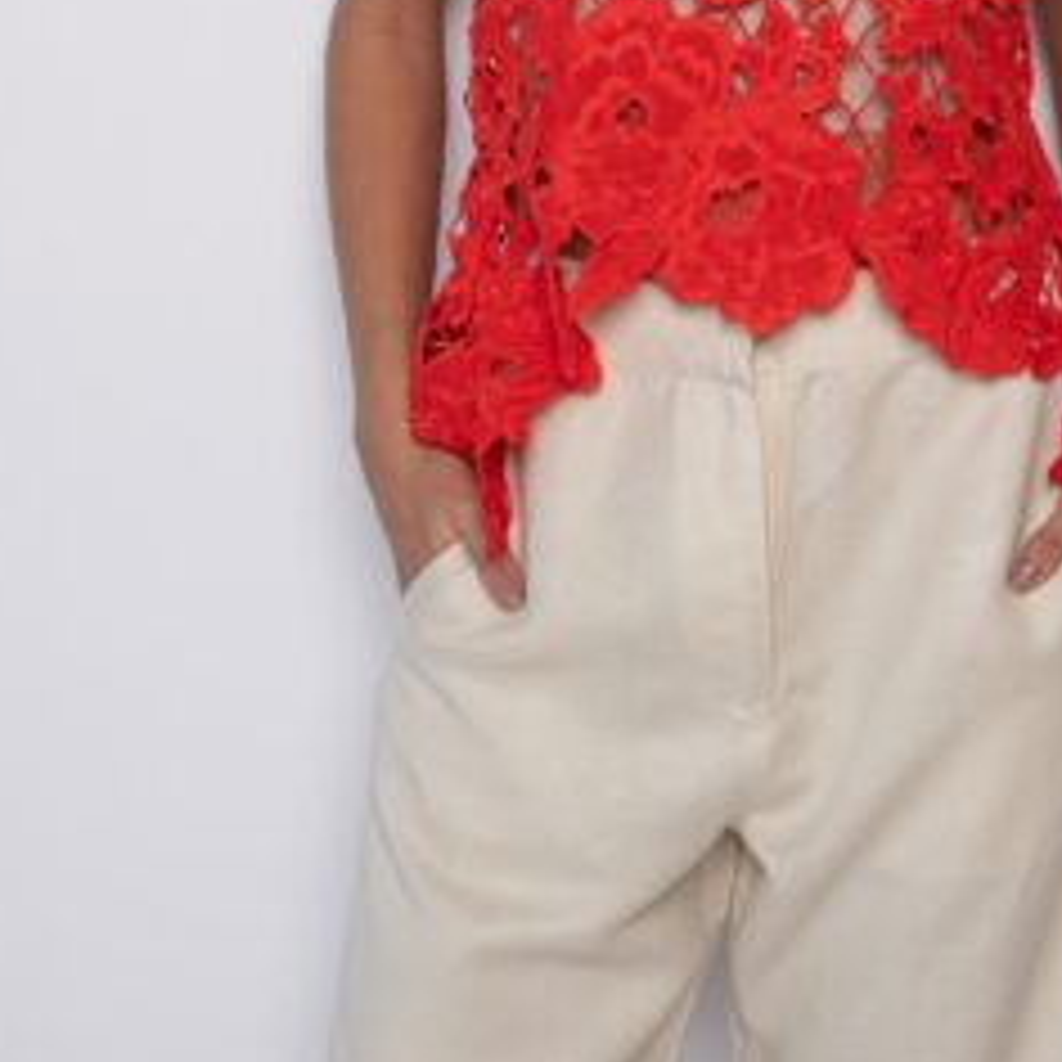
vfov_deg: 14.5
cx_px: 760
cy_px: 61
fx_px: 4130
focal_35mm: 119
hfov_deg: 14.6
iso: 250
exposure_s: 1/160
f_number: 4
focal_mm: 55
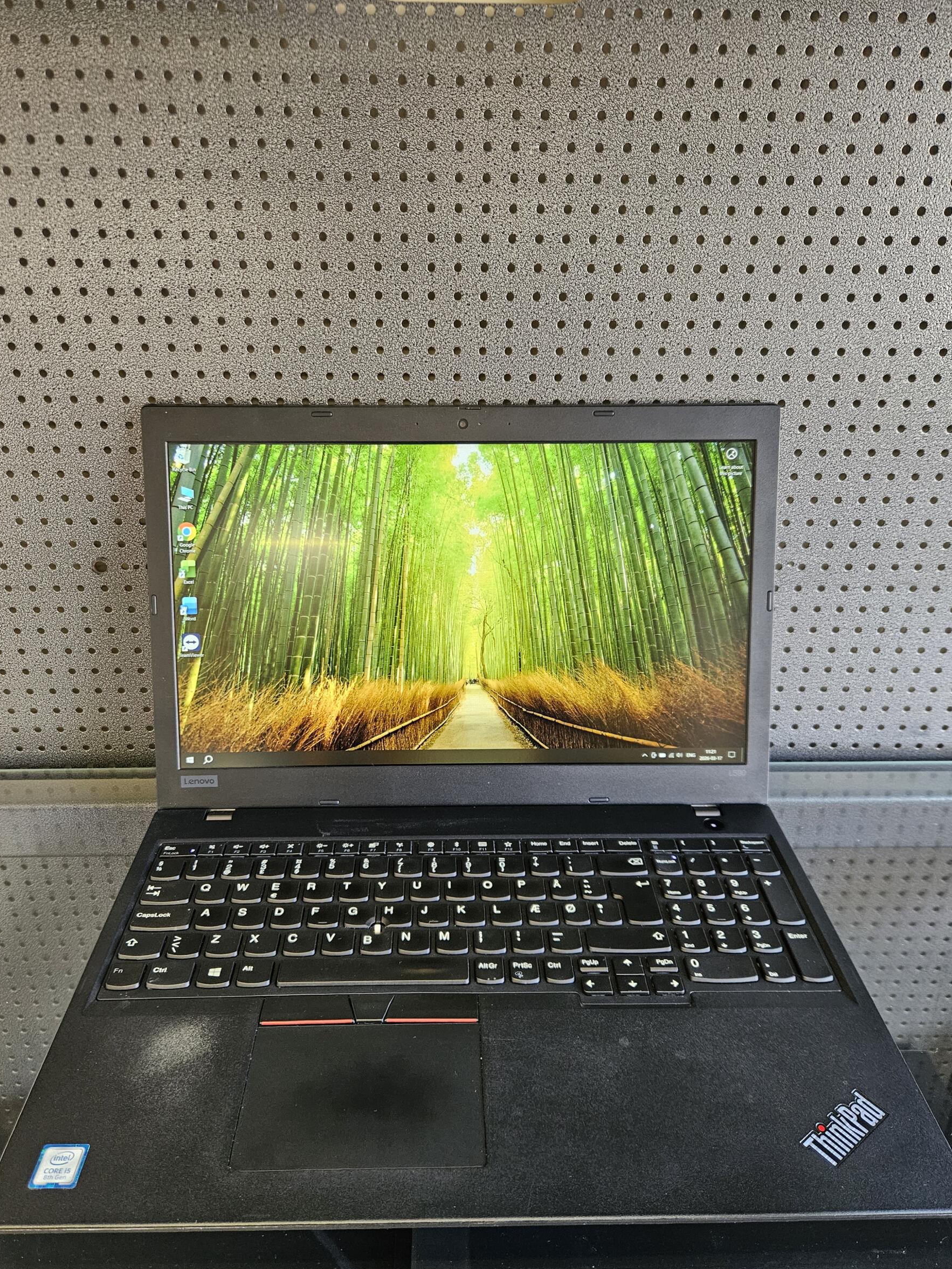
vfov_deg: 69.4
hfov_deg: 54.9
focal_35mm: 25
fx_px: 917
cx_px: 470
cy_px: 629
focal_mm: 5.4
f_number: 1.8
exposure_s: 1/100
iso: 500
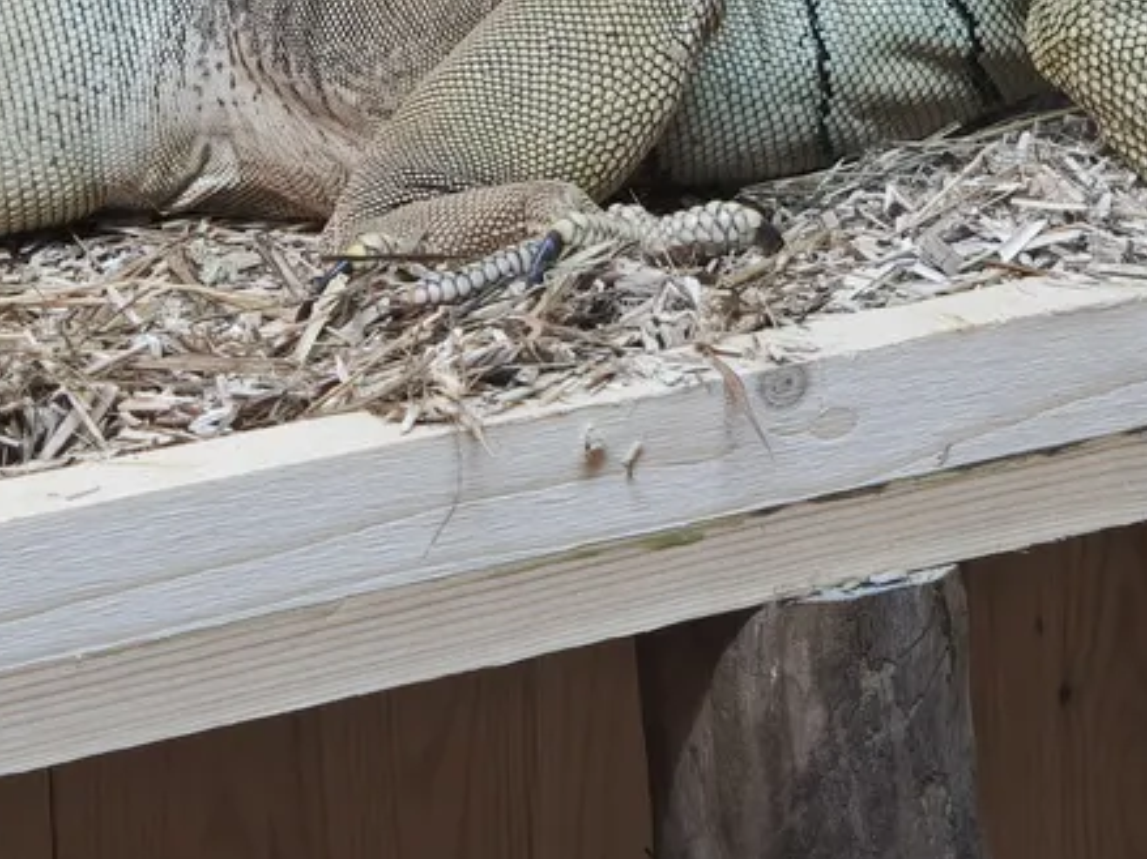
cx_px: 964
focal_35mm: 197
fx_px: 6526
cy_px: -167
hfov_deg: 10.0
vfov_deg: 7.5
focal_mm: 9
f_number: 2
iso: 640
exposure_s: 1/100
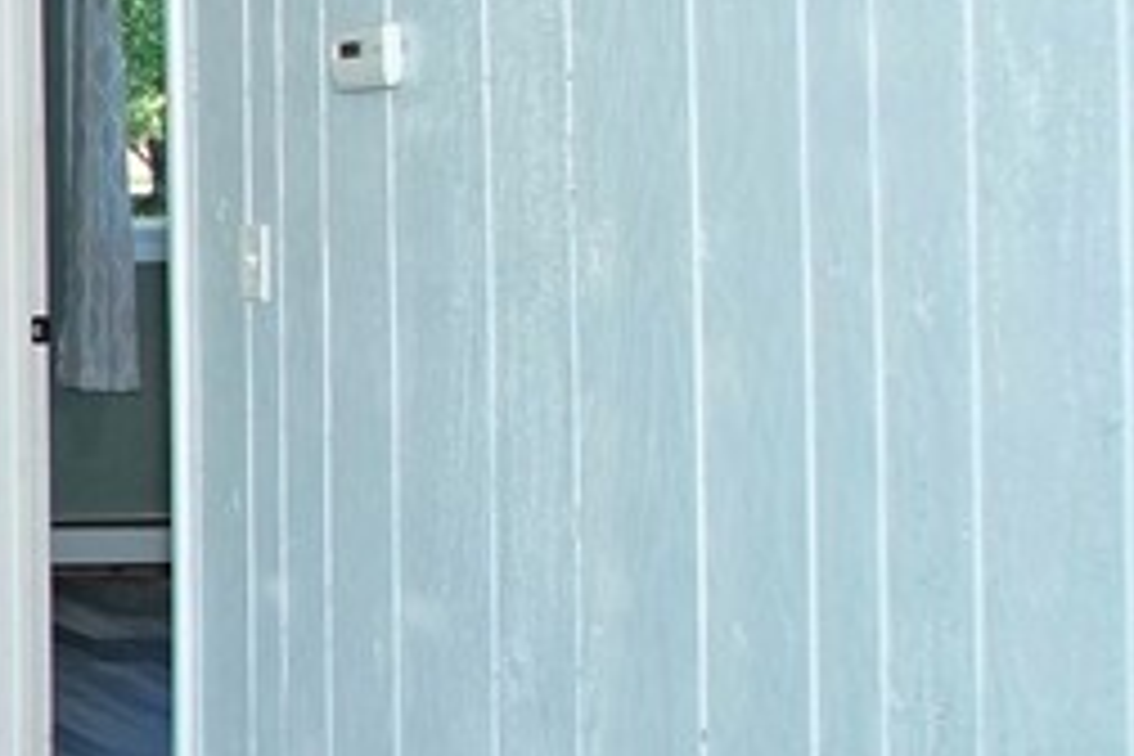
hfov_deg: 18.8
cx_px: -1091
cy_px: 160
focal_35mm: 71
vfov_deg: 19.0
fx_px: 2241
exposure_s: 1/160
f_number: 4.5
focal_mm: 11
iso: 500
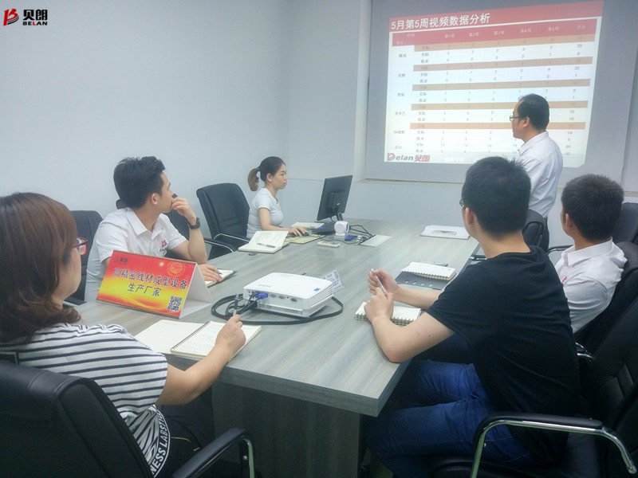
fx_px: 516
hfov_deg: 63.4
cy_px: 239
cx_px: 319
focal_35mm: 28
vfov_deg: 49.7
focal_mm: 4.26
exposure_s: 1/50
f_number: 2
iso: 245
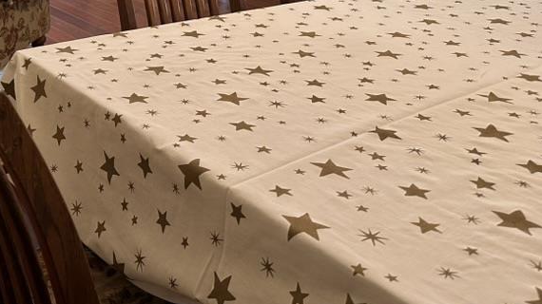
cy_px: -16
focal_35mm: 47
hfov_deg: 40.6
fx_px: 675
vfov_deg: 24.0
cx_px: 59
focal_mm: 6.86
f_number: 1.78
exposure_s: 1/60
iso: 250
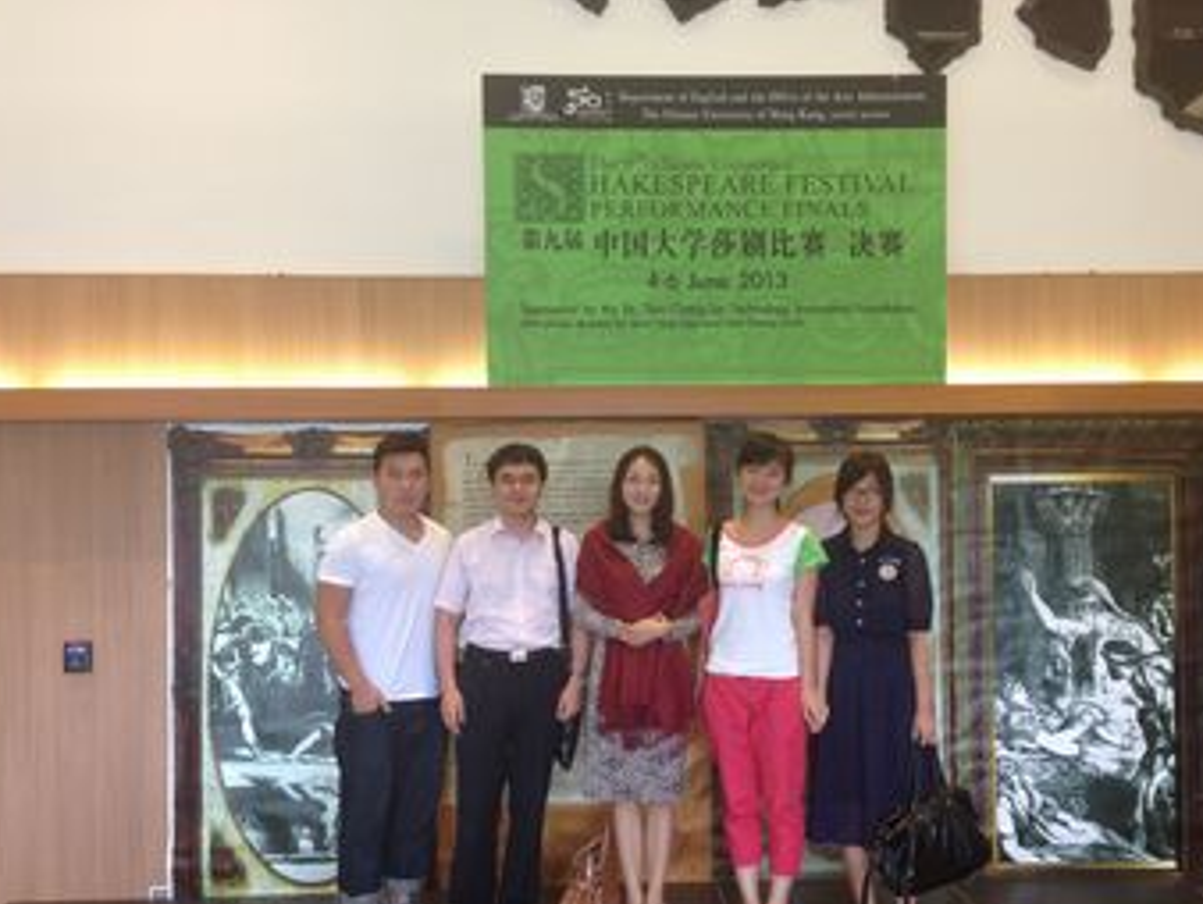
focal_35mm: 39
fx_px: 1356
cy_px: 527
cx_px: 662
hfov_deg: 47.8
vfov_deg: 36.8
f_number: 2.4
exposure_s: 1/20
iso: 50
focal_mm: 4.13
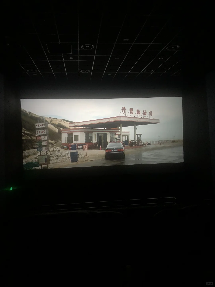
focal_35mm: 28
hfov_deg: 49.7
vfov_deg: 63.4
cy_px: 144
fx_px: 232
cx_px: 108
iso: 100
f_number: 1.8
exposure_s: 1/16
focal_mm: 4
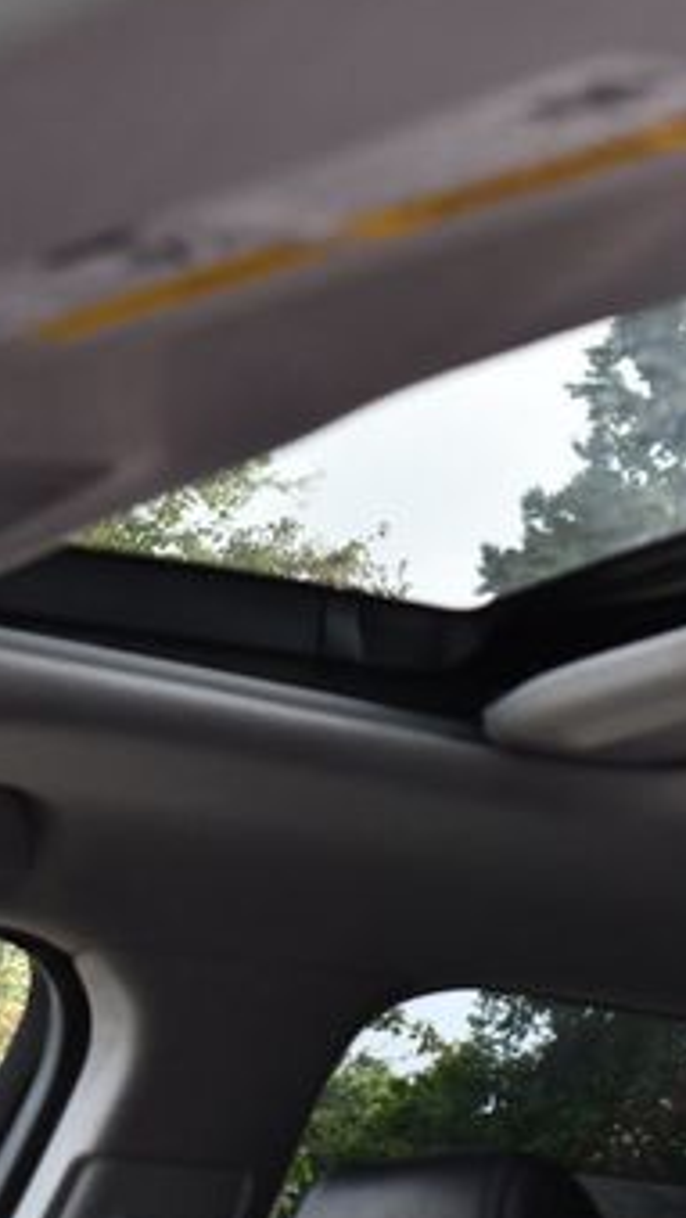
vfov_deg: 25.0
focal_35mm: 85
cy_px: 543
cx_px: 901
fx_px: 2745
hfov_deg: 13.7
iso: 450
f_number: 4.2
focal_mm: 29
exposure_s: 1/250
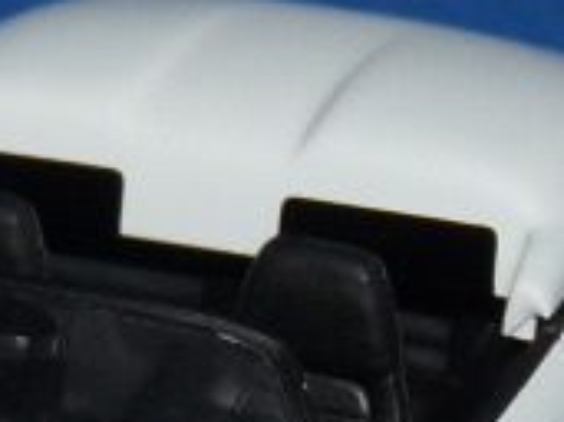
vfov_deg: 2.8
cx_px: -63
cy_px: 630
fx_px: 8662
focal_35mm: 532
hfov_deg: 3.7
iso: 100
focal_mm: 14.4
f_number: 4
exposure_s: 1/40
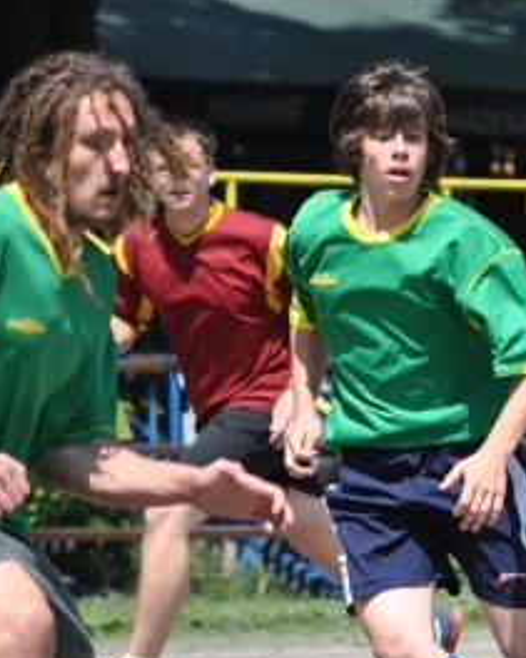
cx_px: 476
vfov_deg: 4.0
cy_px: 450
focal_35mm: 483
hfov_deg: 3.2
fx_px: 9404
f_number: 5.3
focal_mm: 165
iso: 400
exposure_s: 1/1250
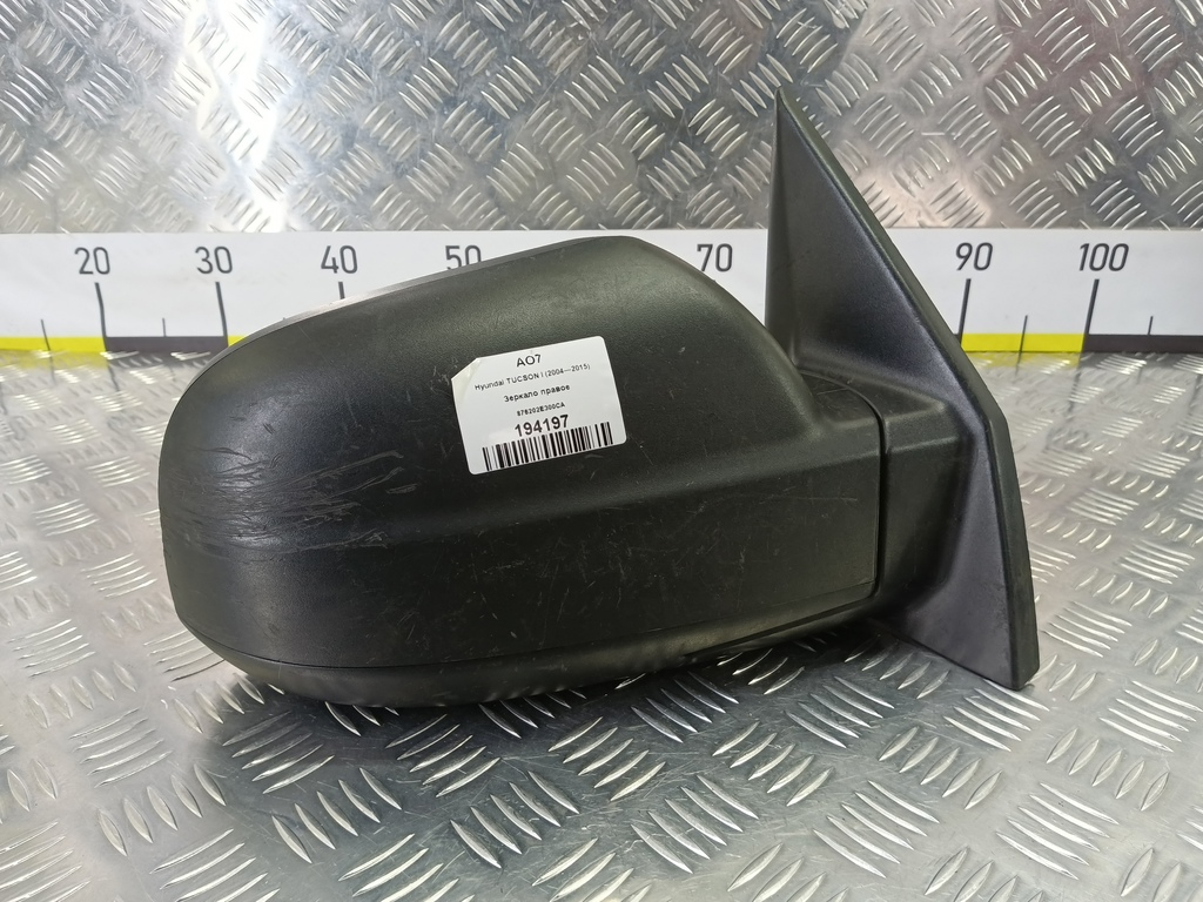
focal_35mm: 23
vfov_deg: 58.9
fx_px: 799
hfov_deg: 73.9
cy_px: 451
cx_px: 602
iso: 176
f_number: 1.6
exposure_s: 1/50
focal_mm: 4.11
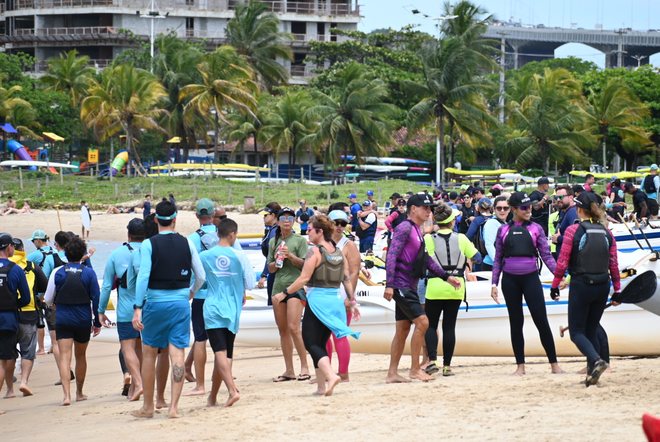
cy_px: 221
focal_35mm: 195
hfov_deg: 10.5
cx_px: 330
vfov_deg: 7.1
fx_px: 3578
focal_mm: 130
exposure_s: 1/500
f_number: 5.6
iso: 100
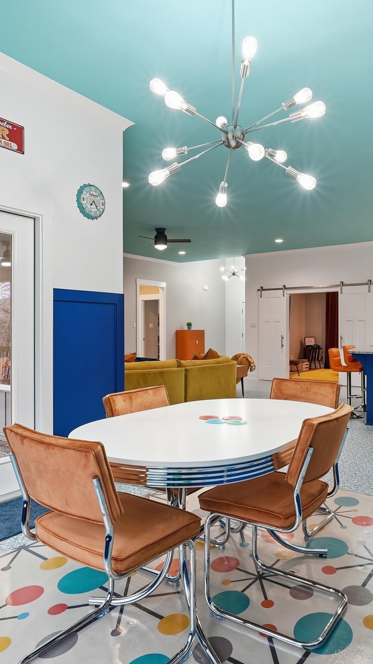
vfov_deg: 71.9
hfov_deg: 44.3
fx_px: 457
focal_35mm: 26
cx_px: 199
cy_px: 333
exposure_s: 1/13
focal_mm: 16
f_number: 9
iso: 250
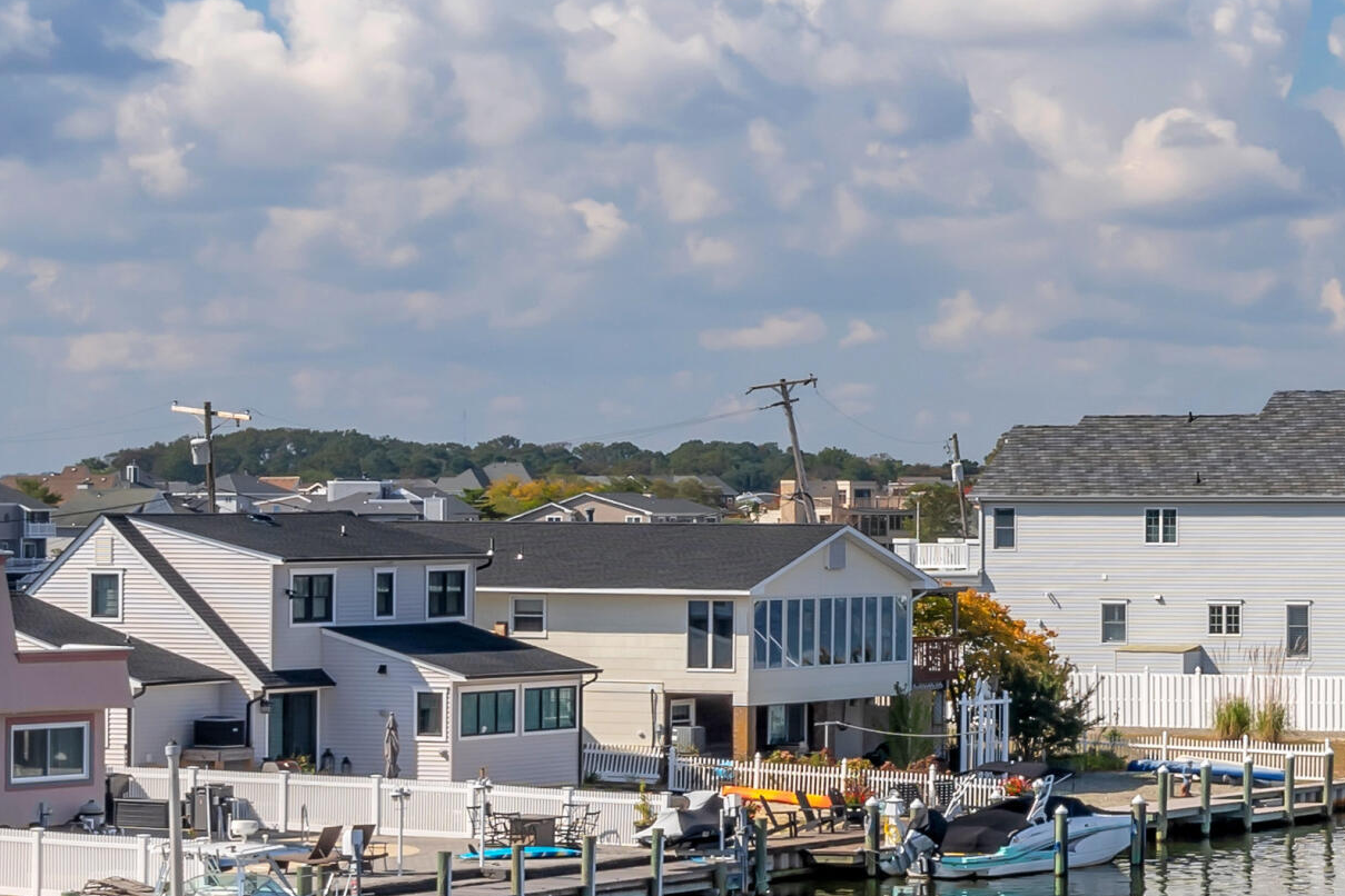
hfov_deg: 15.3
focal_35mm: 129
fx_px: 4819
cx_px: 1605
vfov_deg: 10.6
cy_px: 397
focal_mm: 35
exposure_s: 1/30
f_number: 16
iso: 100
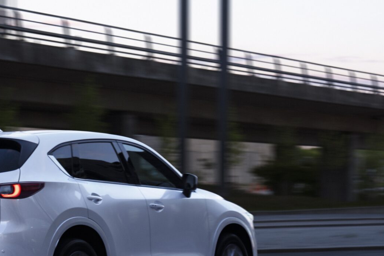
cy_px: 138
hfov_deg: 15.9
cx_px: 87
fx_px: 1366
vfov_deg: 10.7
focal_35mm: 128
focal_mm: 52
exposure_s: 1/100
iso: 400
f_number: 7.1
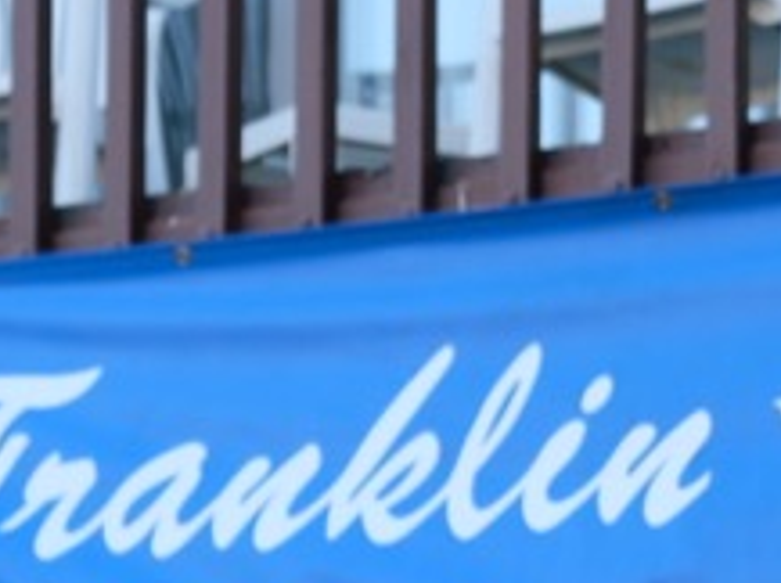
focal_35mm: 150
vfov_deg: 9.4
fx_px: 3379
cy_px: 1008
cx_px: 731
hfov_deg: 13.1
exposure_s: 1/240
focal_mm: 22.3
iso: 400
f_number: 4
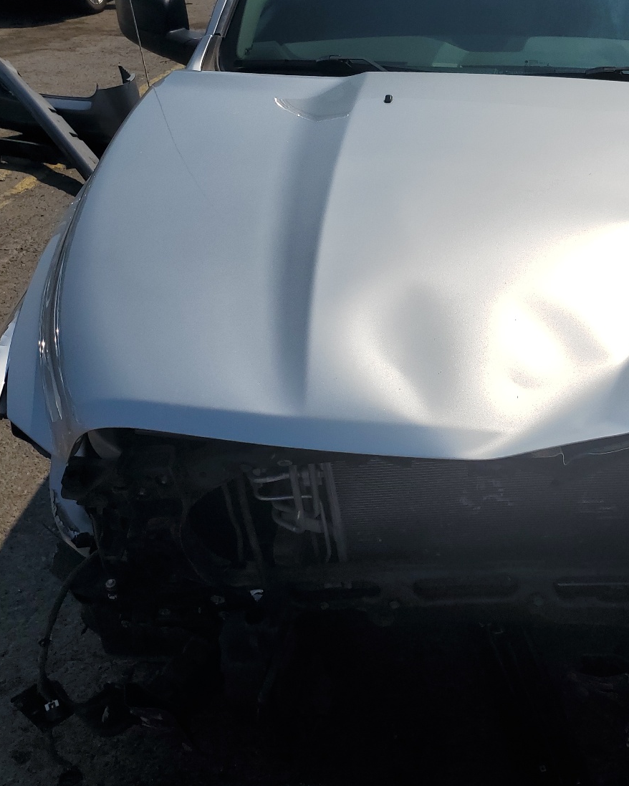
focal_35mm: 37
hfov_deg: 38.8
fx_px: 861
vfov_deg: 49.1
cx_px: 491
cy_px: 401
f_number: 1.5
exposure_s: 1/10000
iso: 50
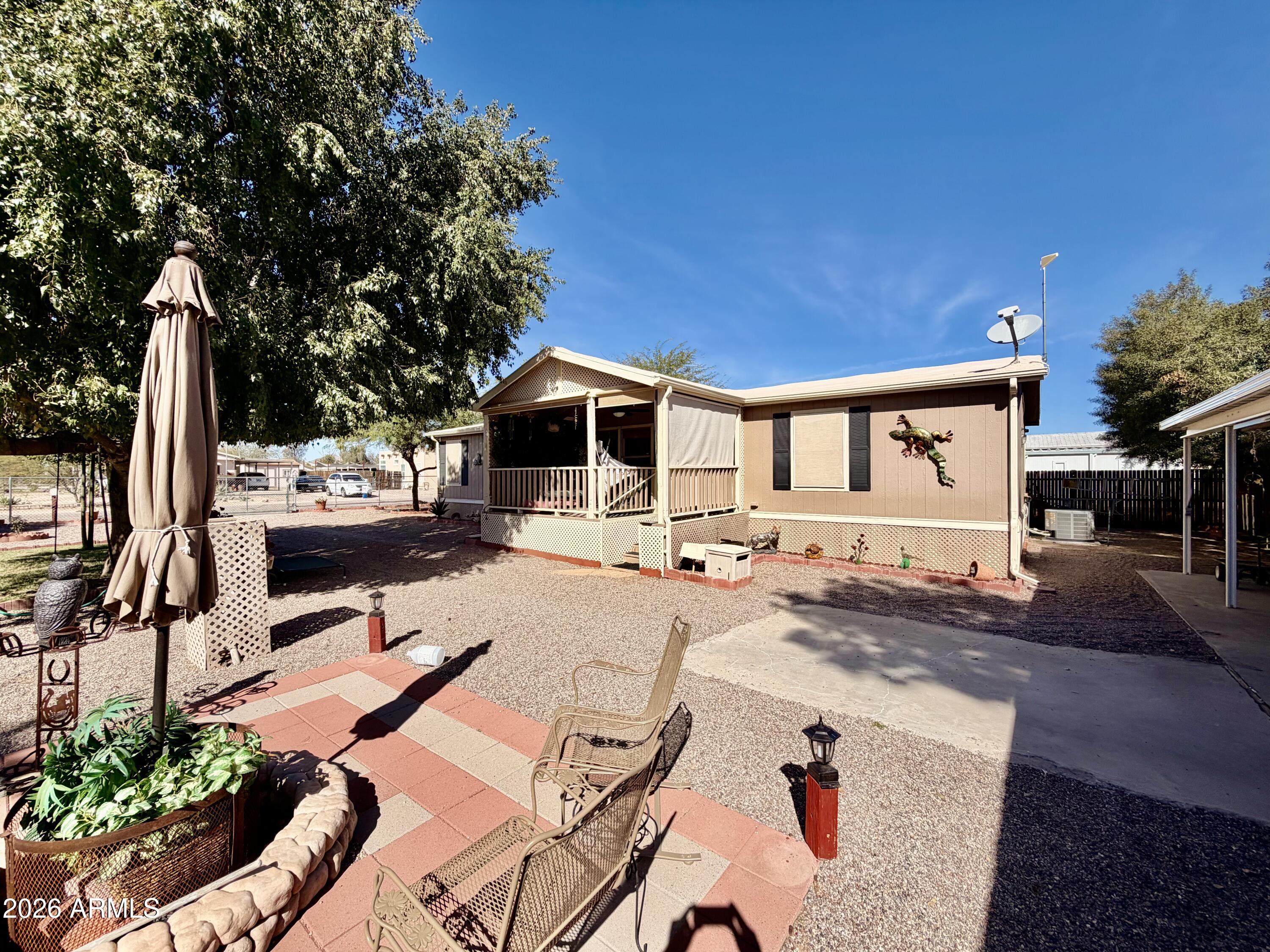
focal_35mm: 14
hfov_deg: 102.1
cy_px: 476
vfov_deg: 85.7
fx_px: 514
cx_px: 635
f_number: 2.2
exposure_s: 1/1145
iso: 20
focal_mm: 2.22
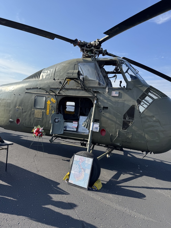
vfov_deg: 71.6
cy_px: 114
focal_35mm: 24
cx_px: 86
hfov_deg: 56.8
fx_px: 158
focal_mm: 6.76
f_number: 1.78
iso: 80
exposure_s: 1/2959
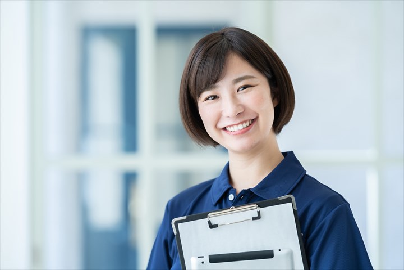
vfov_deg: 10.2
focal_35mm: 135
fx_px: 1515
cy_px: 135
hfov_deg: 15.2
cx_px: 202
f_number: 2.8
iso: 160
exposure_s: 1/400
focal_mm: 135
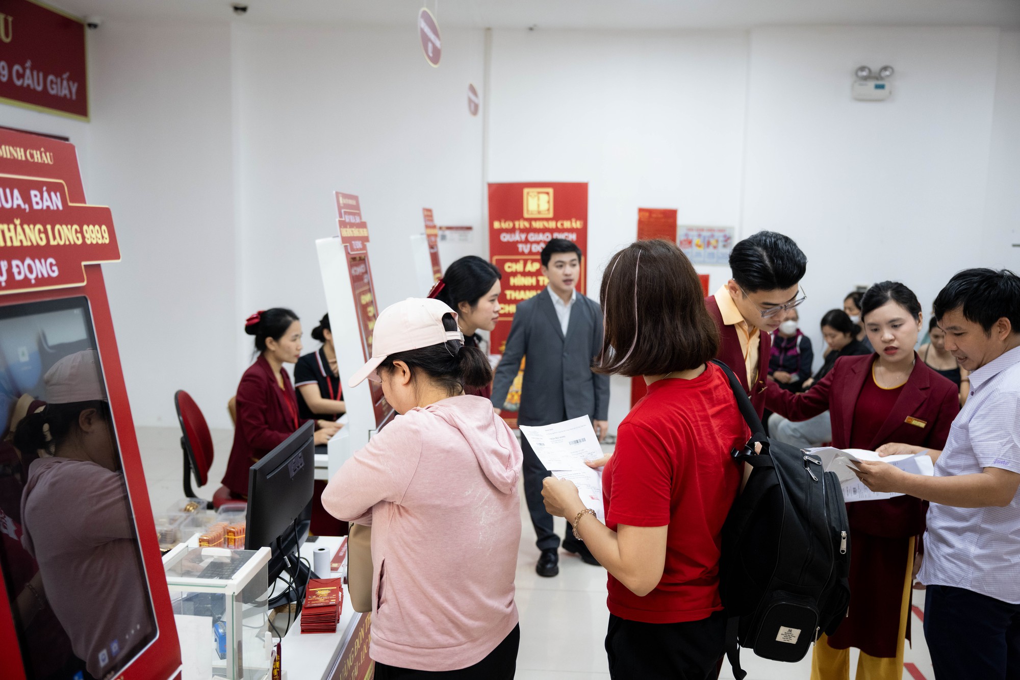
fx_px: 921
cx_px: 510
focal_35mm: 32
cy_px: 340
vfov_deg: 40.5
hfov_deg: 58.0
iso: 1600
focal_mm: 32.5
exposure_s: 1/200
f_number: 3.2
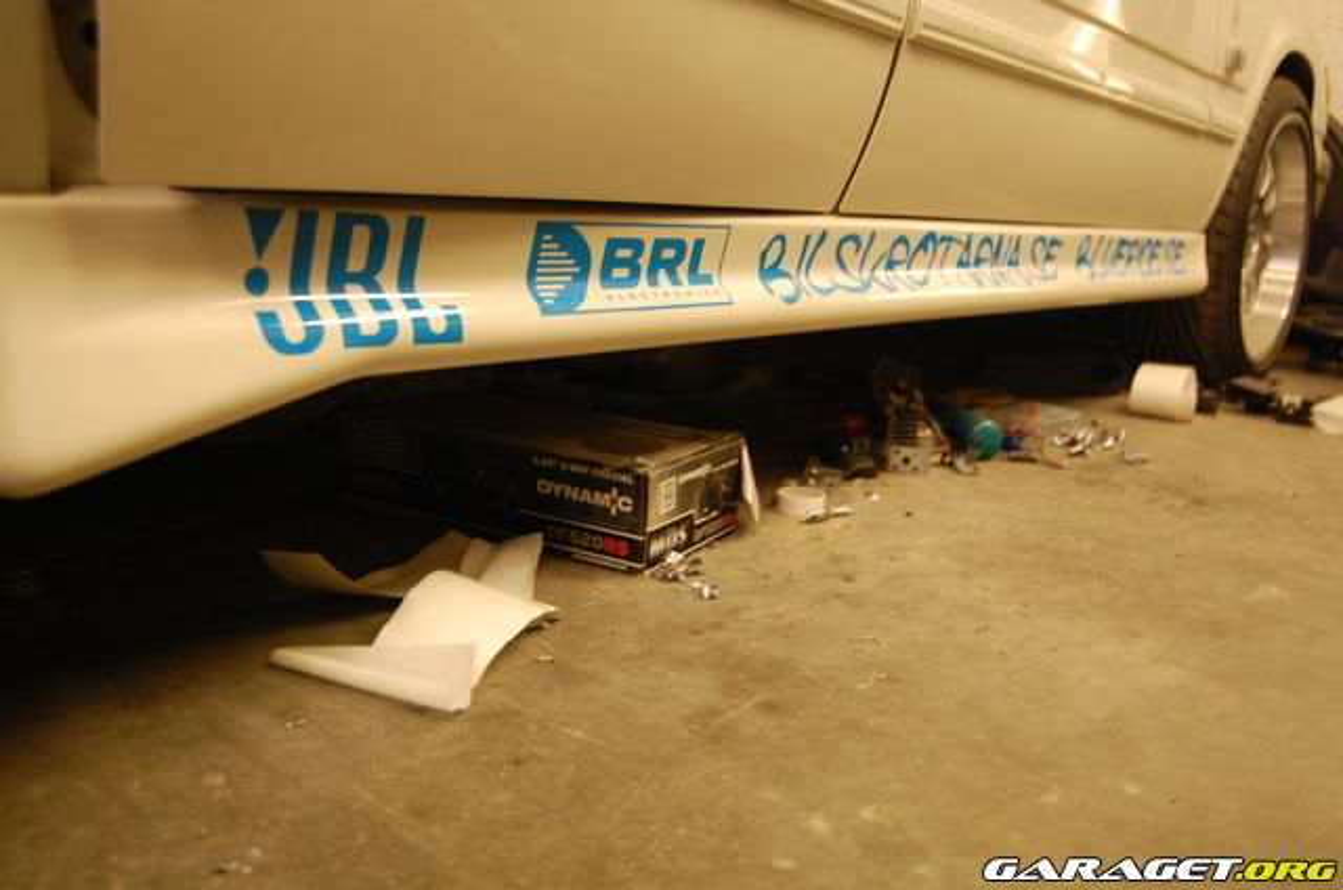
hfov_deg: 57.3
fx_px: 1229
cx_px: 672
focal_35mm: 33
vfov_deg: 39.8
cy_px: 445
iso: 800
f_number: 3.8
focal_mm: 22
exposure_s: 1/10
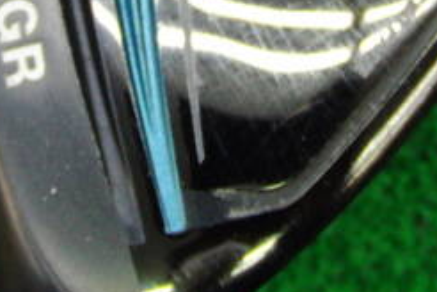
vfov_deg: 13.3
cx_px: 259
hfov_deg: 20.4
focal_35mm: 100
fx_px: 1214
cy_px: -68
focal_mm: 6.42
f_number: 3.6
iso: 400
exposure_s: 1/40
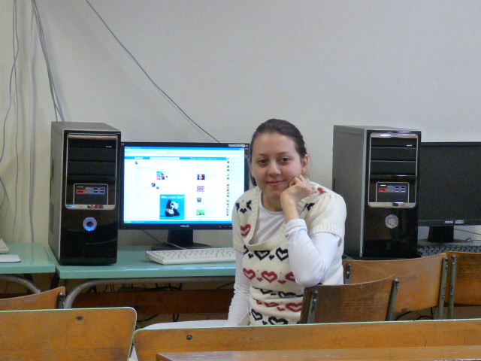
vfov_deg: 13.7
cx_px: 240
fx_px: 1501
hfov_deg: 18.2
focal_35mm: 108
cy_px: 180
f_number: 3.2
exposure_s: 1/30
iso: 400
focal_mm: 11.1
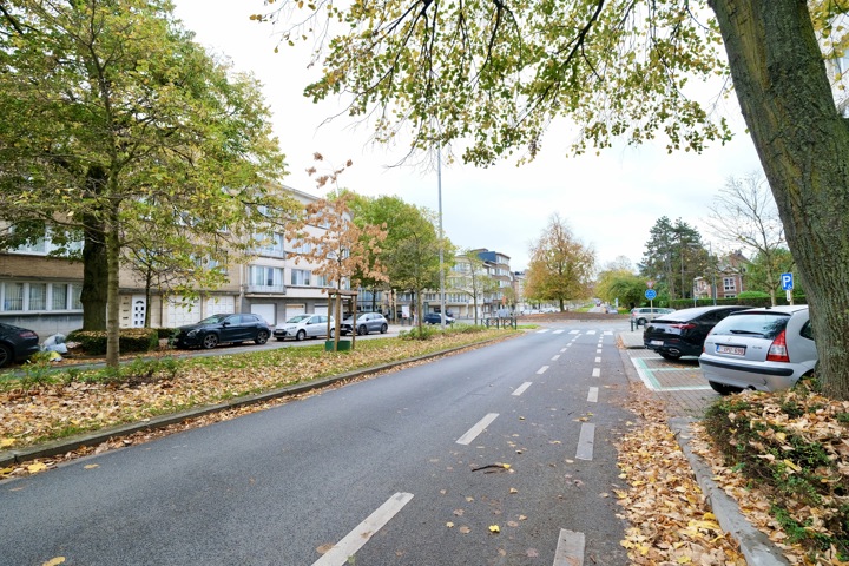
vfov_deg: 77.3
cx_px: 424
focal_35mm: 15
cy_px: 283
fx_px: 354
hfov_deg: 100.4
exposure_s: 1/110
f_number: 5
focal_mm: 10
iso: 320
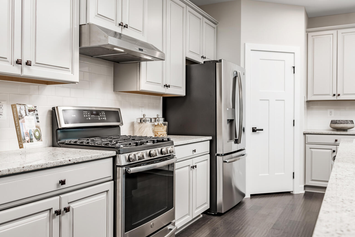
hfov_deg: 57.2
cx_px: 173
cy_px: 118
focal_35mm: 33
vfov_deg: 40.0
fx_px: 325
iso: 200
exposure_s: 1/250
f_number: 5.6
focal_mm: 32
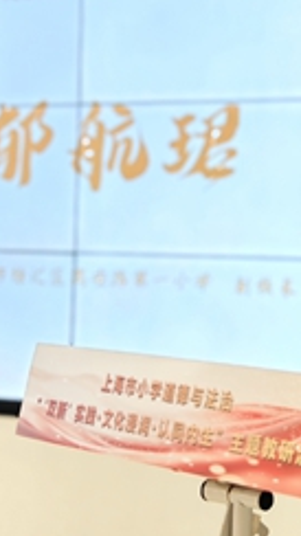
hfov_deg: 14.2
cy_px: 217
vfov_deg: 25.3
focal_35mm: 84
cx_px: 288
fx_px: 1194
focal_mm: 8.67
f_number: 4.5
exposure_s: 1/100
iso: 250
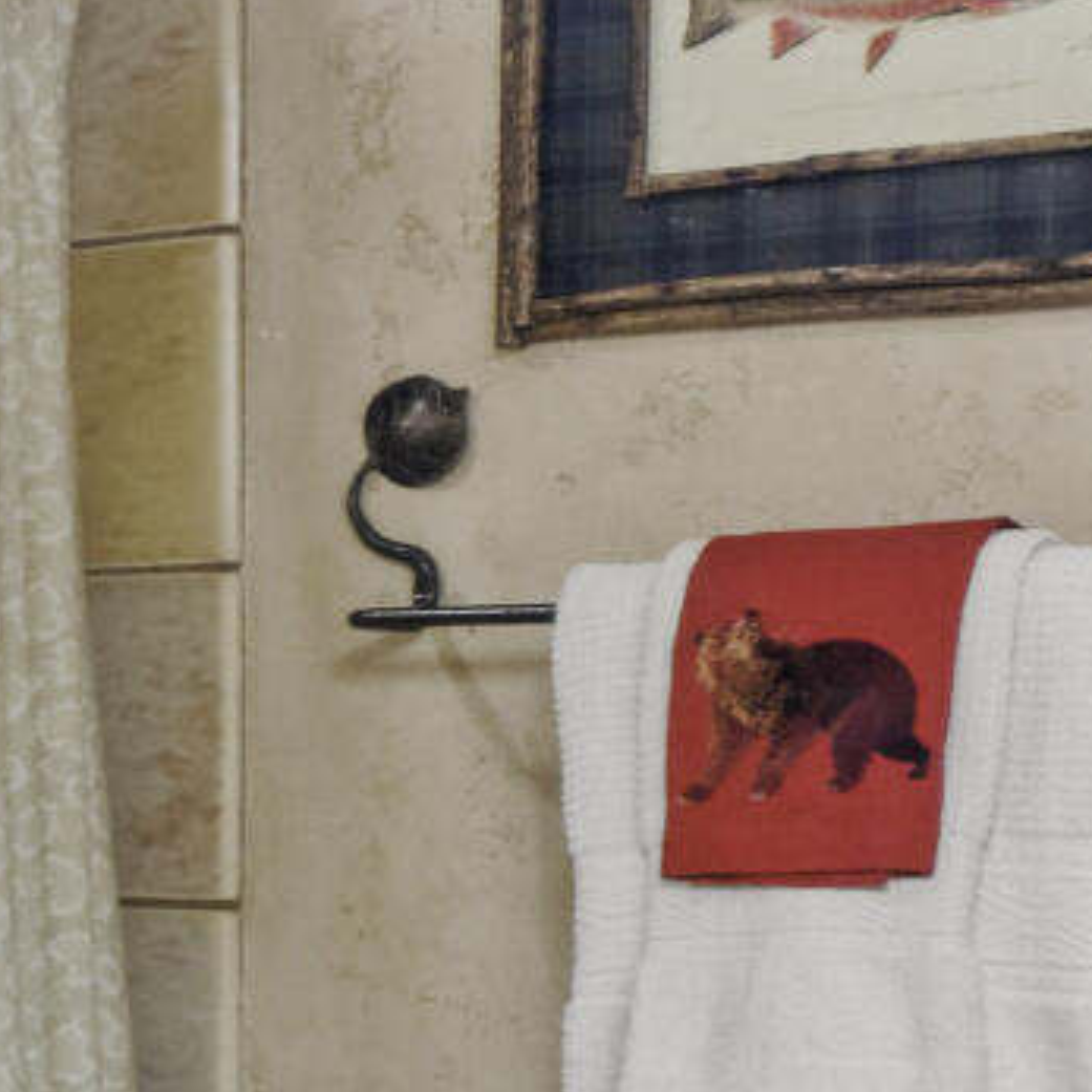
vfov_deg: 13.7
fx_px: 4461
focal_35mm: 125
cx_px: -1894
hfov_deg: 10.8
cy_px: 1123
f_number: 7.1
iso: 800
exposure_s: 1/5
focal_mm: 17
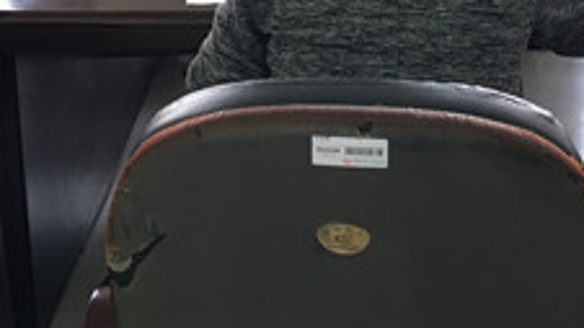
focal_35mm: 84
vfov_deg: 13.2
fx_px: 1300
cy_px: -222
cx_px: 380
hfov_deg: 25.2
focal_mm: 4.15
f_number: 2.2
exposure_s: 1/33
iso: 32
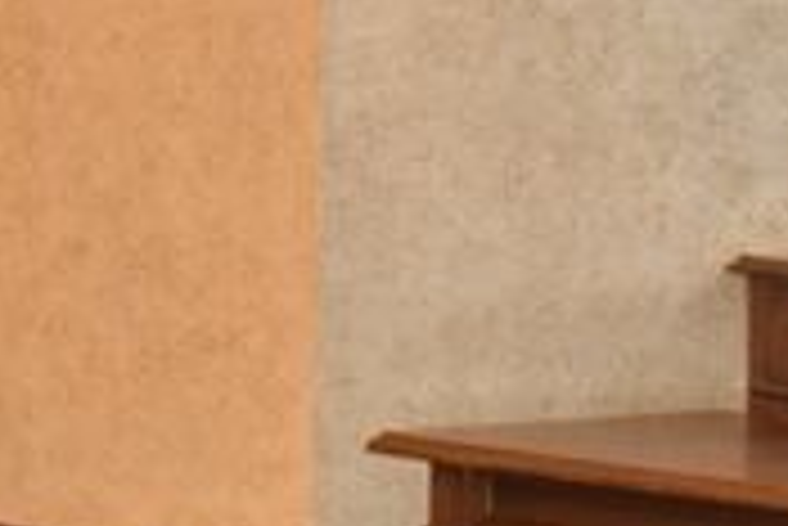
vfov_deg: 5.1
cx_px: -653
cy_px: 79
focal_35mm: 272
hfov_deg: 7.3
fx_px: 5957
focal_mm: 31
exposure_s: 1/60
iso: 1250
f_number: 4.2
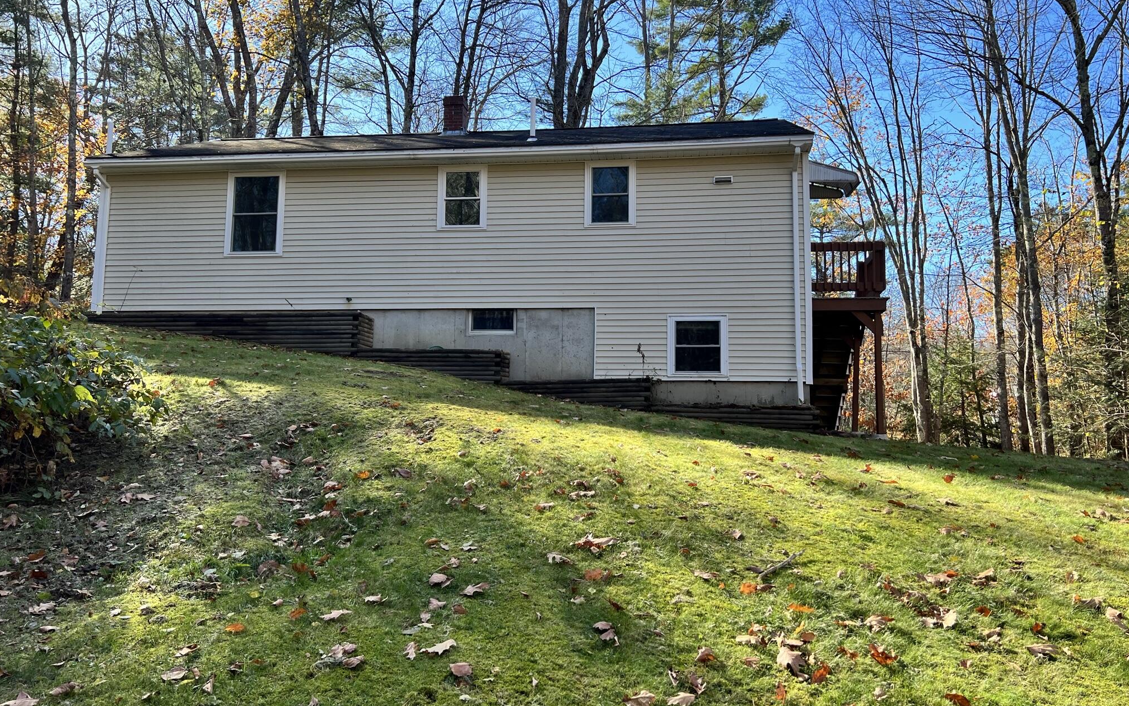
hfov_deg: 66.5
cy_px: 330
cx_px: 563
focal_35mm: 28
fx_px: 862
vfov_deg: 44.5
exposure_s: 1/1000
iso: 50
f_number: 1.5
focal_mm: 5.7
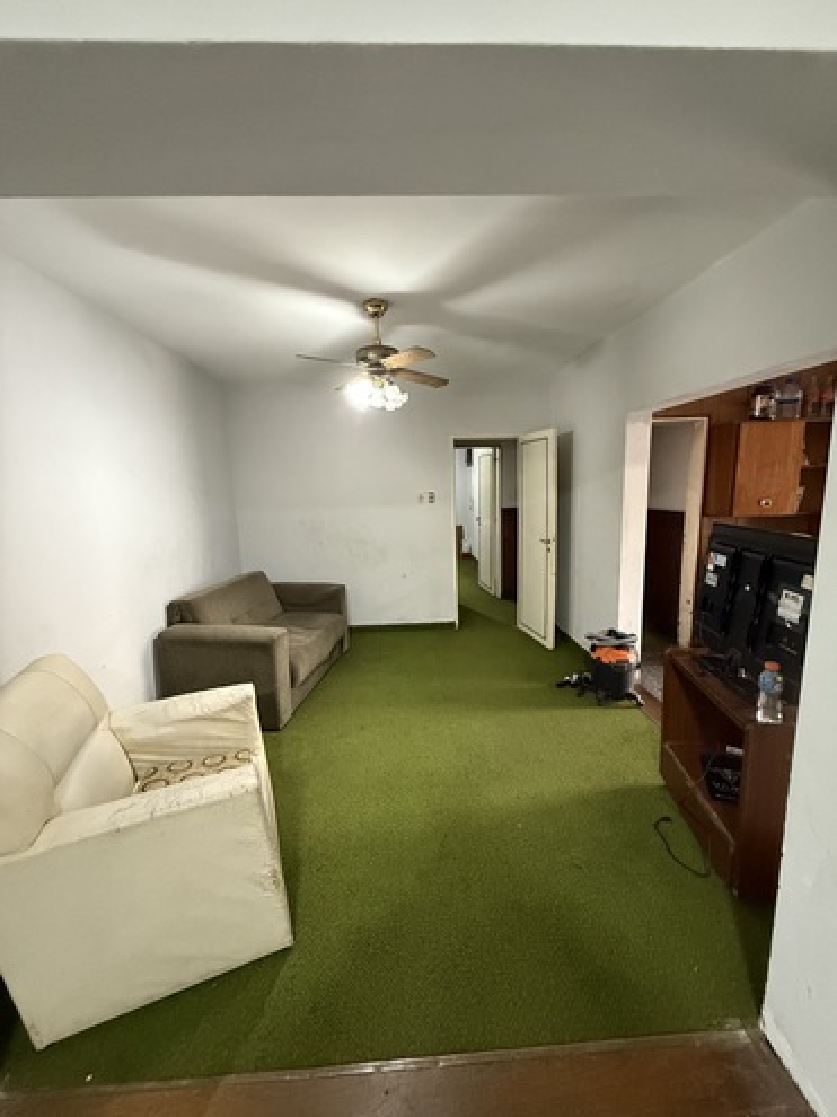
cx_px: 418
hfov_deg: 85.6
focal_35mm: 14
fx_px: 452
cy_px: 558
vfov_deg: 102.1
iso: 800
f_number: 2.2
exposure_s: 1/50
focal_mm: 2.22
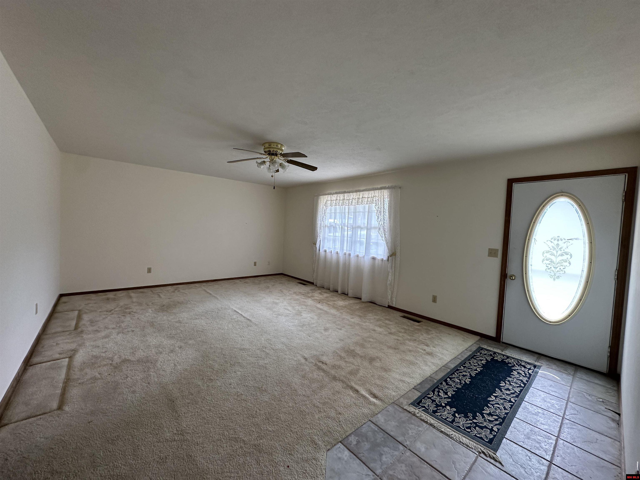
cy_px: 240
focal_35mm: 14
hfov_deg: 102.1
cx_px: 320
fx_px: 259
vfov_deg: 85.7
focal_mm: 2.22
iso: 160
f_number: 2.2
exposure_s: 1/120
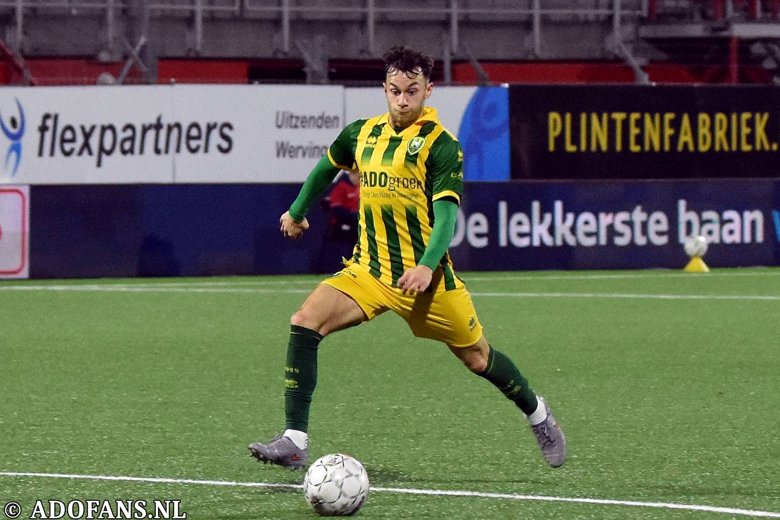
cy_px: 260
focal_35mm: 117
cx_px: 390
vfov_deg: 11.7
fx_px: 2535
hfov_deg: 17.5
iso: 2000
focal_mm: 78
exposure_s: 1/640
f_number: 2.8
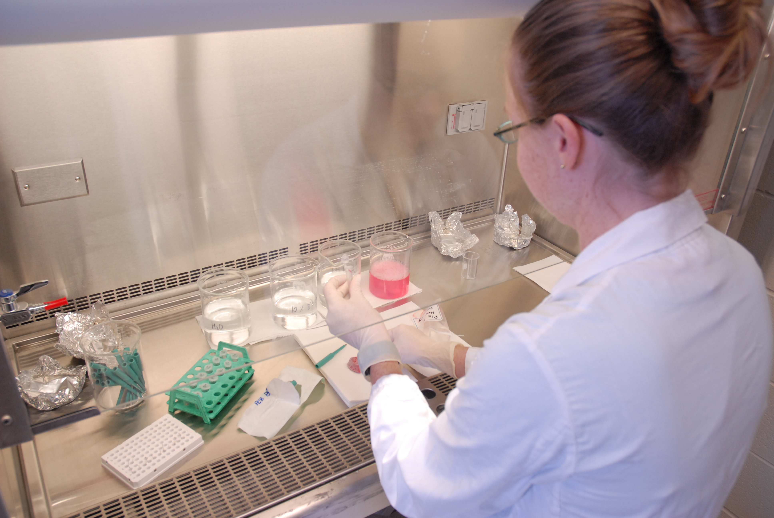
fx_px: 581
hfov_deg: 67.3
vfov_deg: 48.0
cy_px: 259
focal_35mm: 27
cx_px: 387
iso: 400
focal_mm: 18
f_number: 4.5
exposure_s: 1/60
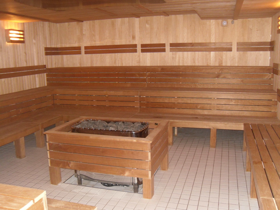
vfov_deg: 41.8
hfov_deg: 54.0
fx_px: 275
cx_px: 140
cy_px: 105
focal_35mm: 34
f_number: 2.8
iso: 400
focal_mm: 6
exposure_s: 1/45
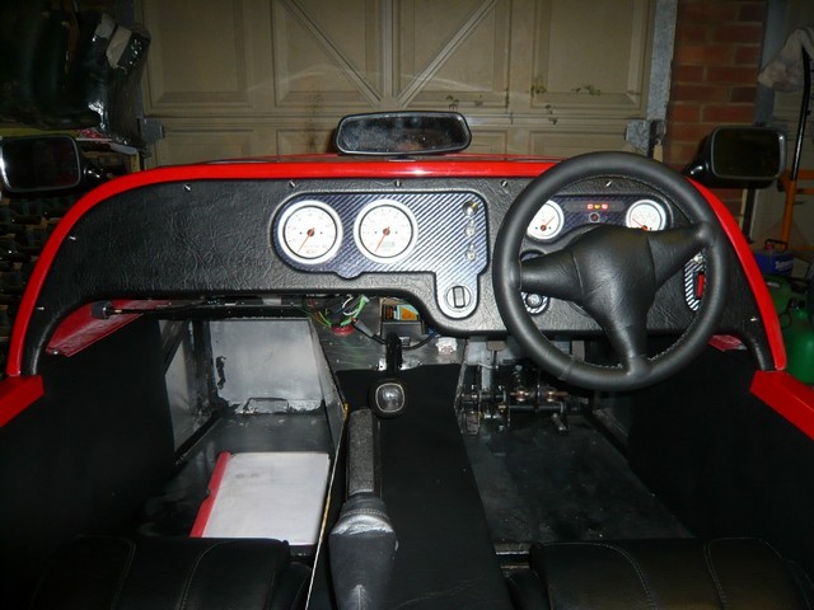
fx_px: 658
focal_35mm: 28
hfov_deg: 63.4
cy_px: 305
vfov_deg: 49.7
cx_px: 407
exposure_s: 1/30
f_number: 2.8
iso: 100
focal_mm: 4.6
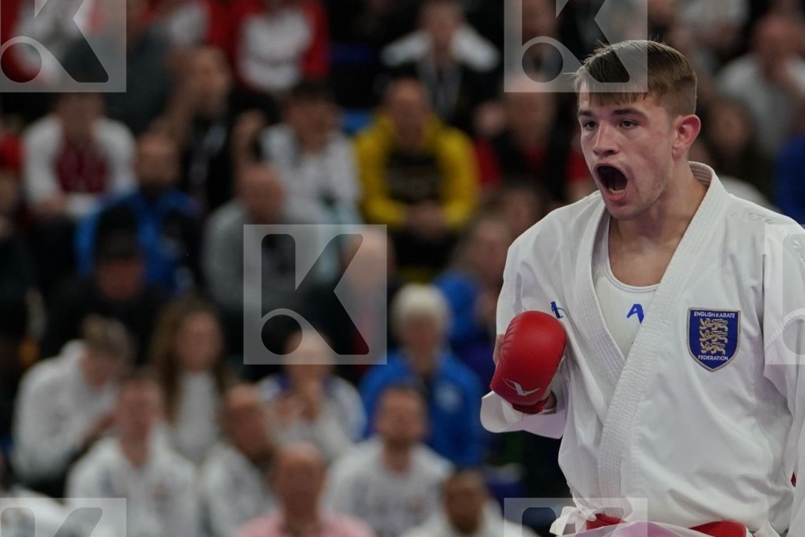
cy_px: 295
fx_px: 8653
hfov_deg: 5.3
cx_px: 576
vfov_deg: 3.6
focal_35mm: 387
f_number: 2.8
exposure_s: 1/1000
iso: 1250
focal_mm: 150
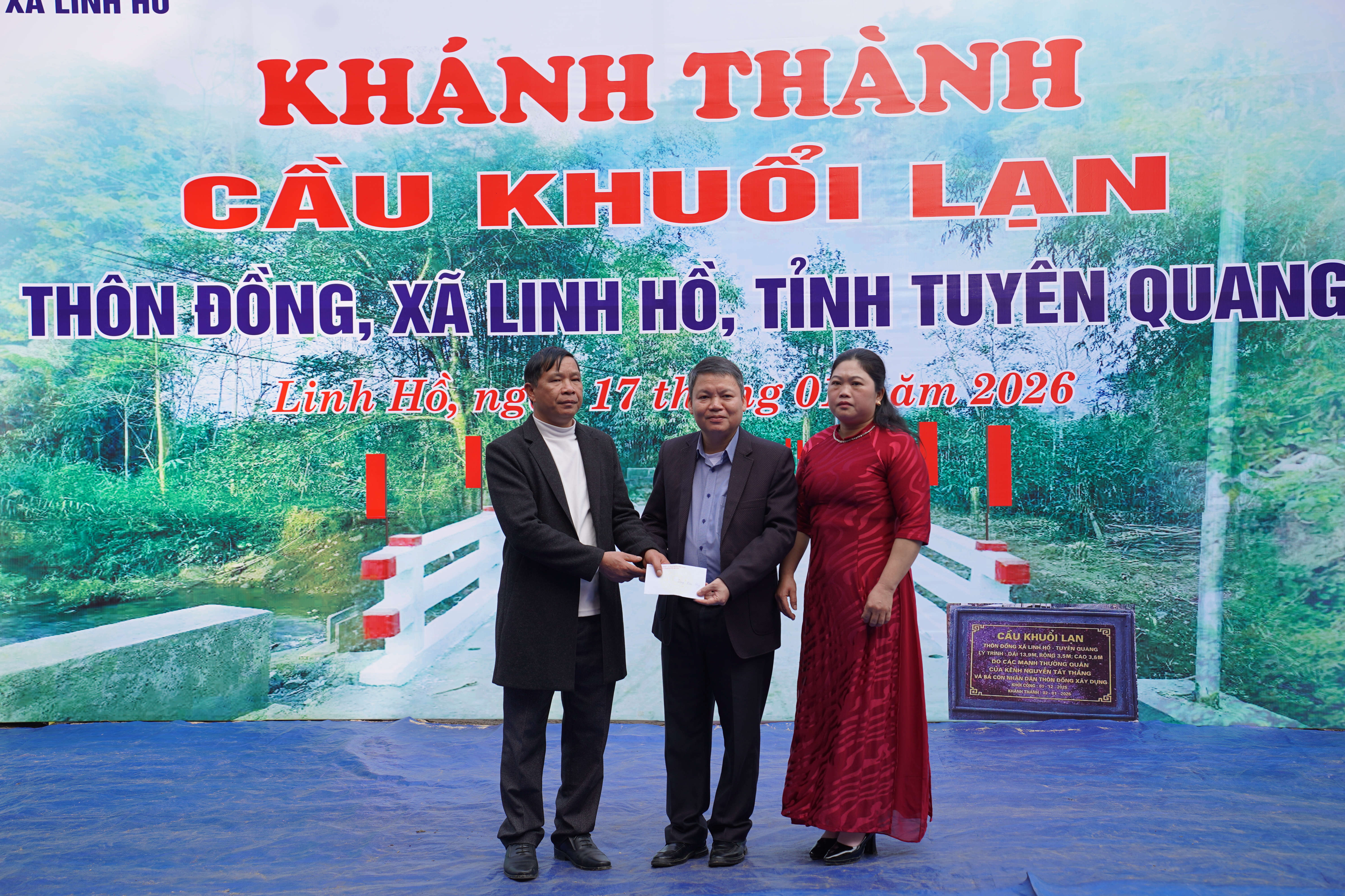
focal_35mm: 45
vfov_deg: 29.9
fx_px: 1681
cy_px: 448
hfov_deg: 43.6
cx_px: 672
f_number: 4.5
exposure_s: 1/320
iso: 100
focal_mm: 45
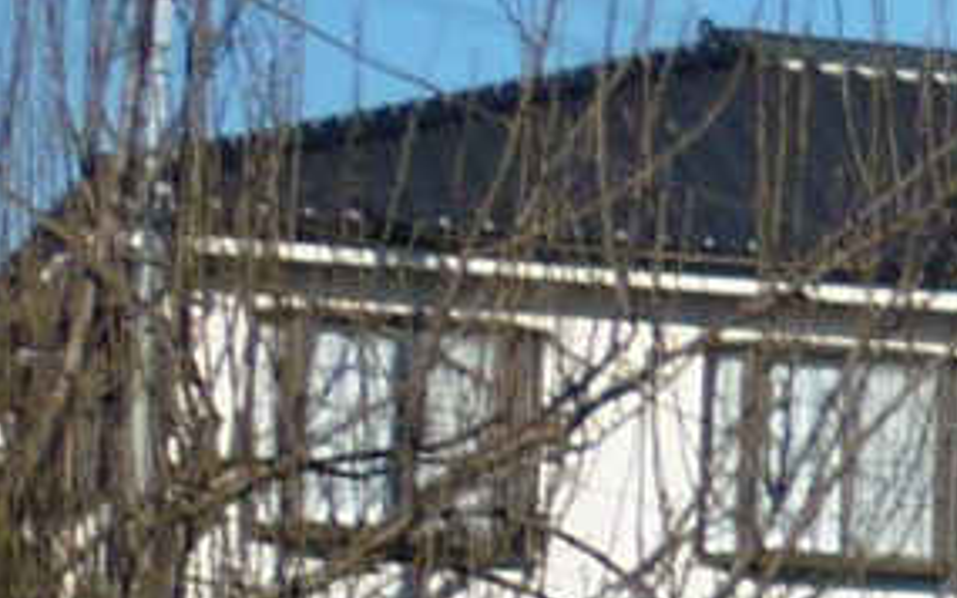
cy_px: 853
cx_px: 3341
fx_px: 6545
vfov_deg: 5.2
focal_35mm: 251
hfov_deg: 7.0
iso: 80
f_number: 8
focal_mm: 5.5
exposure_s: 1/250
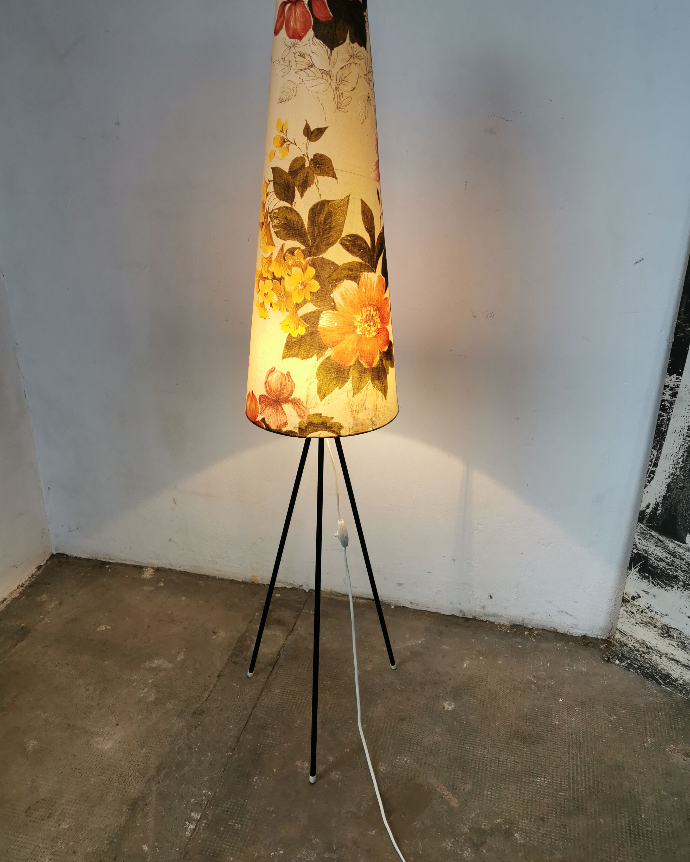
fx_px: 740
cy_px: 410
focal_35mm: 29
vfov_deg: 60.4
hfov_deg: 50.0
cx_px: 353
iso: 80
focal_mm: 5.56
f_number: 1.6
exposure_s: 1/100
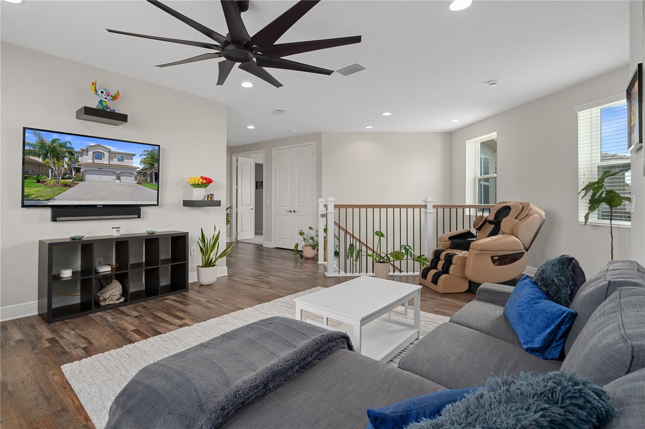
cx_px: 322
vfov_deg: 73.7
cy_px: 214
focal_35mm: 16
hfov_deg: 96.7
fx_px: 287
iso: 320
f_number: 9
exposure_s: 1/3
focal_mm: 16
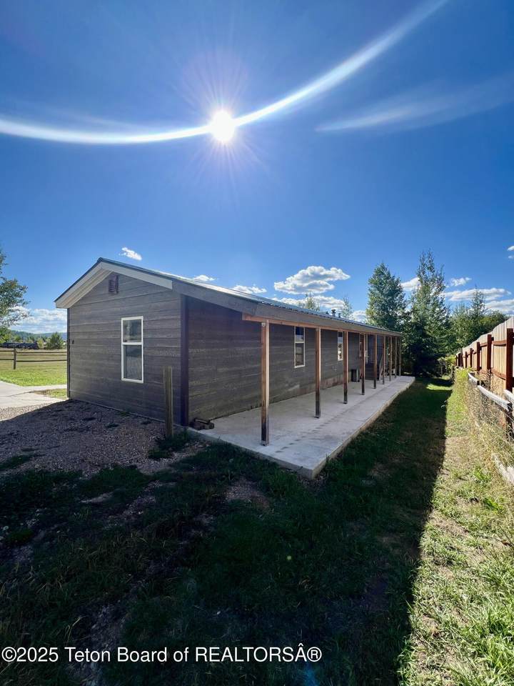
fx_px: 257
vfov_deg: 106.2
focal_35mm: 13
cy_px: 343
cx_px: 257
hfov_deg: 89.9
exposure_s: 1/1980
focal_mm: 1.57
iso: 32
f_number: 1.8
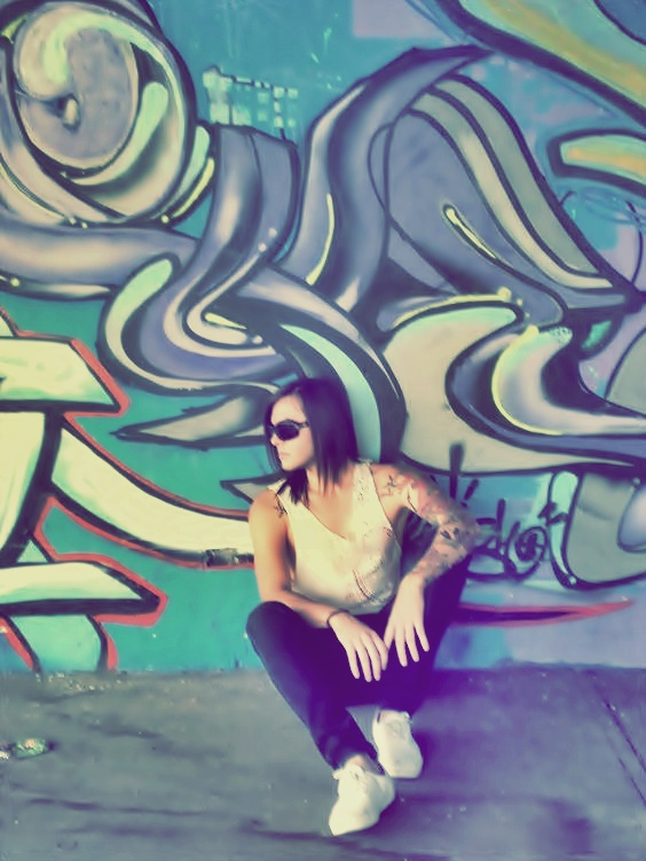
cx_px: 323
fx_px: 1392
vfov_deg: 34.3
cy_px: 430
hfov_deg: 26.1
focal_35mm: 56
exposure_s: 1/38
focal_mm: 9.3
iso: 200
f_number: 3.9
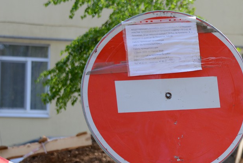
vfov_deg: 9.7
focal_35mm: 141
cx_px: 248
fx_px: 952
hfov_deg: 14.3
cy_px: 97
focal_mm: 58
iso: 200
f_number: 4.5
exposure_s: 1/500
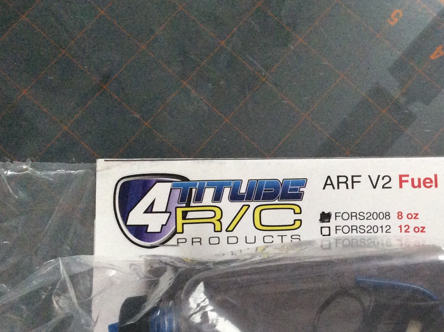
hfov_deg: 32.8
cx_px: 315
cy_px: 290
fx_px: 743
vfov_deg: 24.5
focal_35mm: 58
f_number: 2.4
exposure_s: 1/15
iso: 250
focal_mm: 3.3
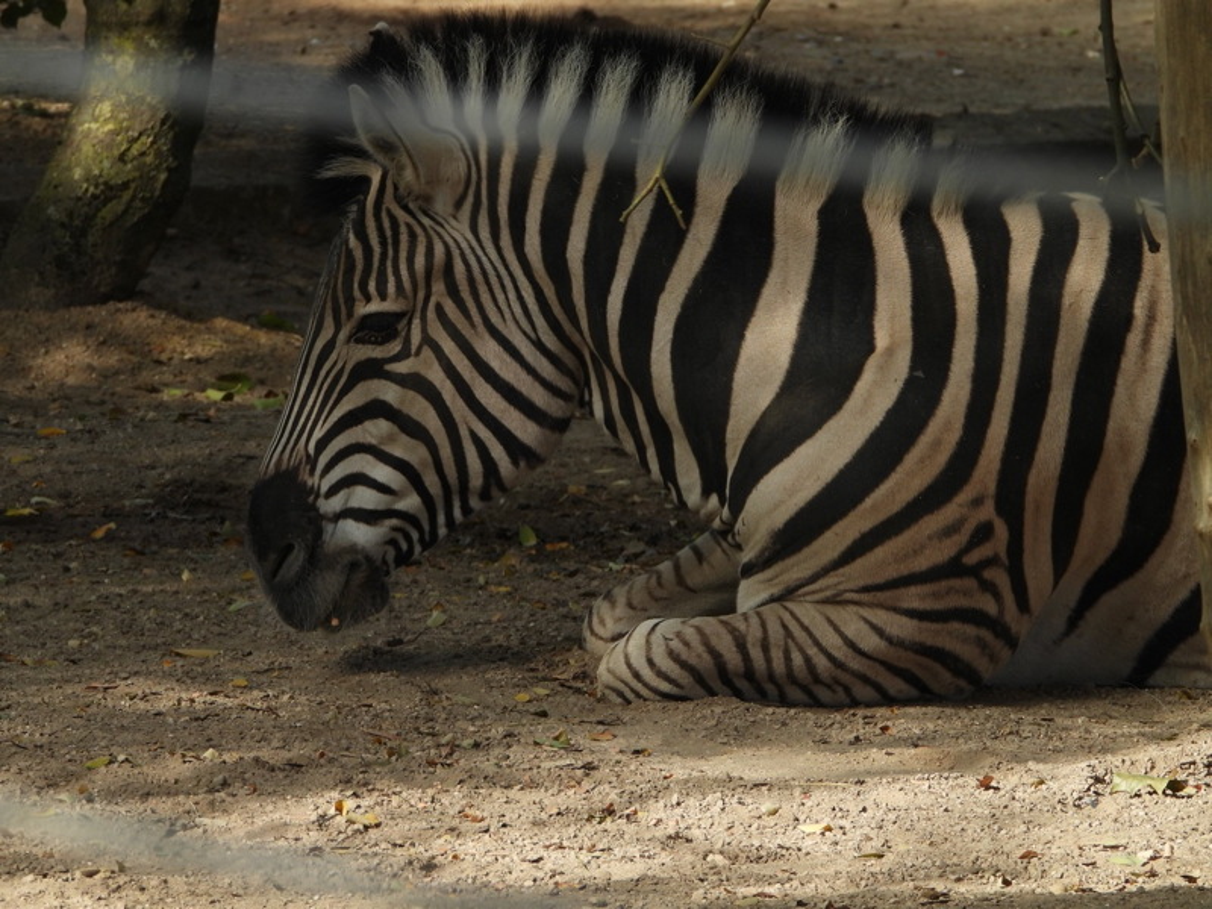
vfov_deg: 4.0
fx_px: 12955
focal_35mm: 370
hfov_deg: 5.4
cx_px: 606
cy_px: 454
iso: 100
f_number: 5
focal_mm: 66.5
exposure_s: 1/200
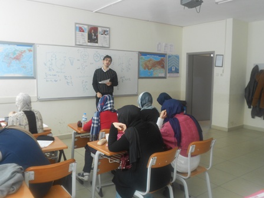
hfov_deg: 56.8
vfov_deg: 44.2
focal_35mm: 32
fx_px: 244
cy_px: 99
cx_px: 132
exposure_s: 1/60
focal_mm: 5.8
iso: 80
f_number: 3.6
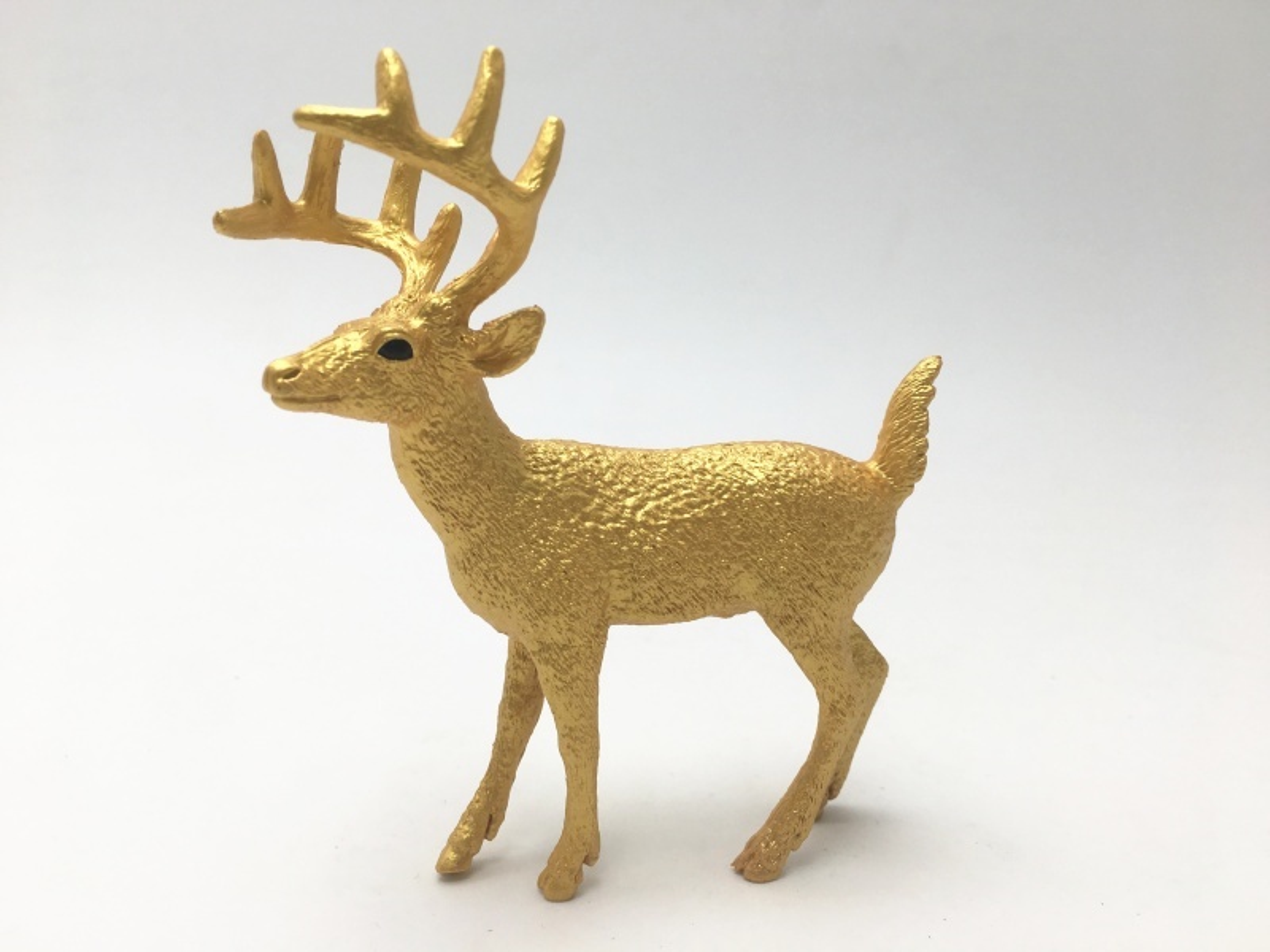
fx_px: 1064
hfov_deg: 61.7
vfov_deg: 48.2
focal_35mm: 29
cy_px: 476
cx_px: 635
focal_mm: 4.15
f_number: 2.2
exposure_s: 1/199
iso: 25
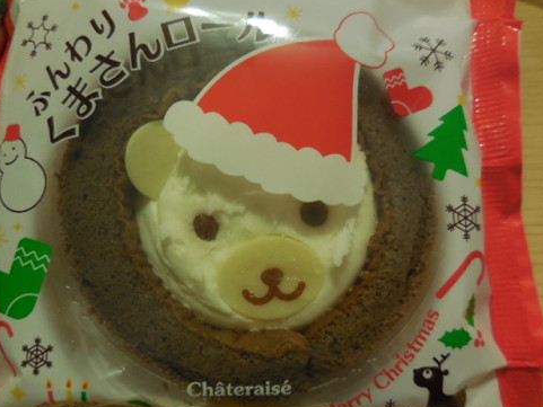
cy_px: 209
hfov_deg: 67.3
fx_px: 408
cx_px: 269
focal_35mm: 26
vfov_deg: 53.1
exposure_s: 1/10
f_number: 3.3
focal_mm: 4.5
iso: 400
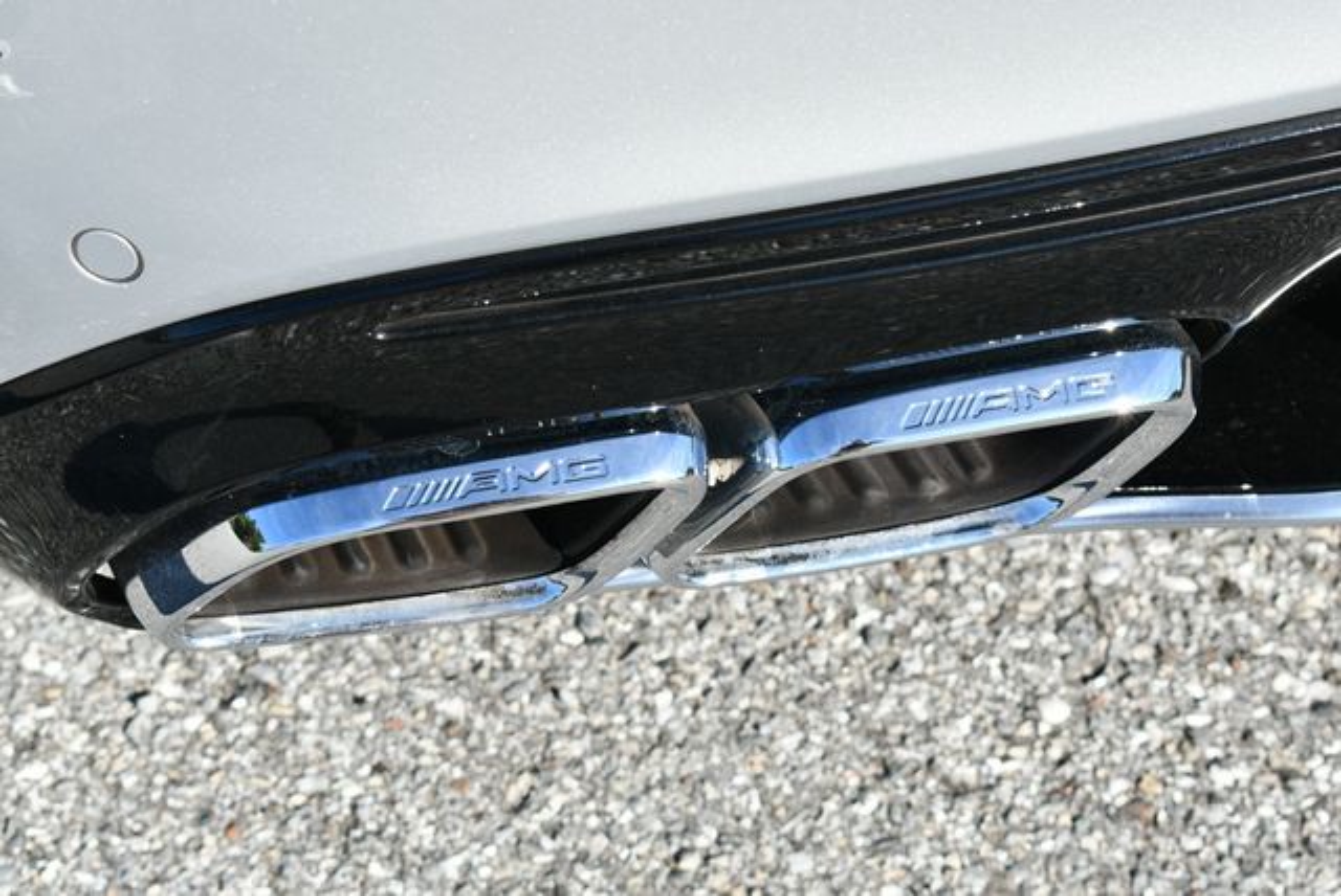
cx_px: 670
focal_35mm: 110
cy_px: 448
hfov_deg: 18.6
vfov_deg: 12.5
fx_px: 4101
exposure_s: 1/250
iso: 160
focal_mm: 55
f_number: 8
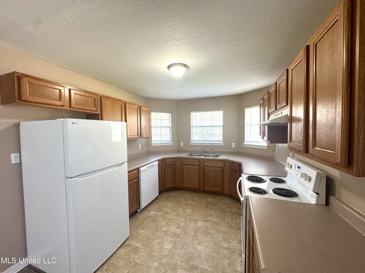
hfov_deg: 102.1
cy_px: 136
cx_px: 182
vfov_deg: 85.7
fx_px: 148
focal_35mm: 14
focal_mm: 2.22
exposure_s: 1/86
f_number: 2.2
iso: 320
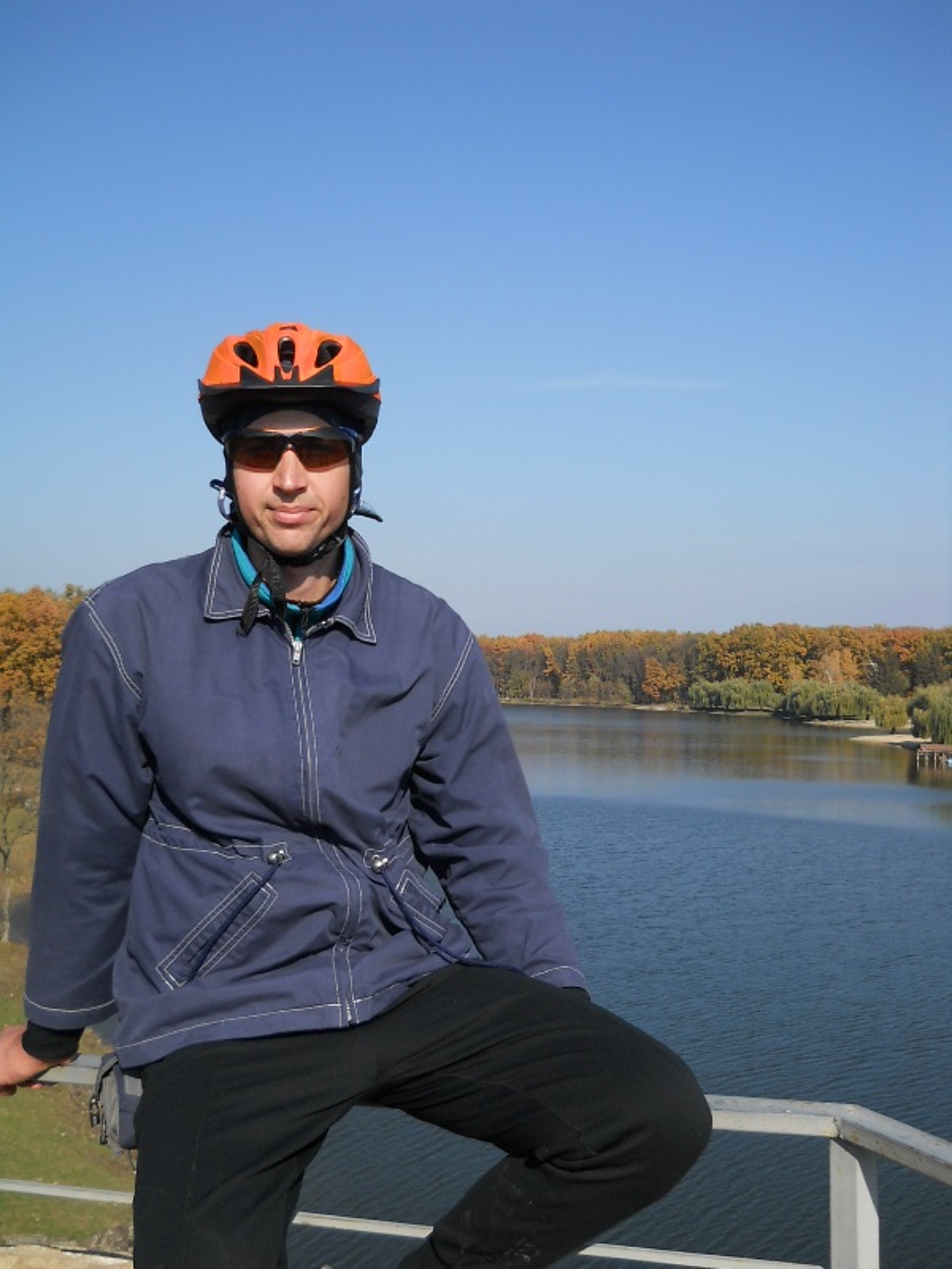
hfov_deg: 35.1
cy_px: 634
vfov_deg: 45.8
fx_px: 1503
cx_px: 476
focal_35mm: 41
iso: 80
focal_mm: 6.72
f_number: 5.5
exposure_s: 1/400
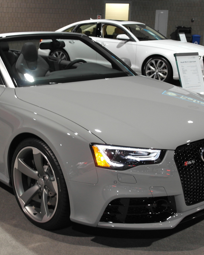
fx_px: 392
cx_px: 71
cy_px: 122
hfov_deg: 29.0
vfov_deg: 36.0
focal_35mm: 52
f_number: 3.5
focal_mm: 20
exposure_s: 1/20
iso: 400
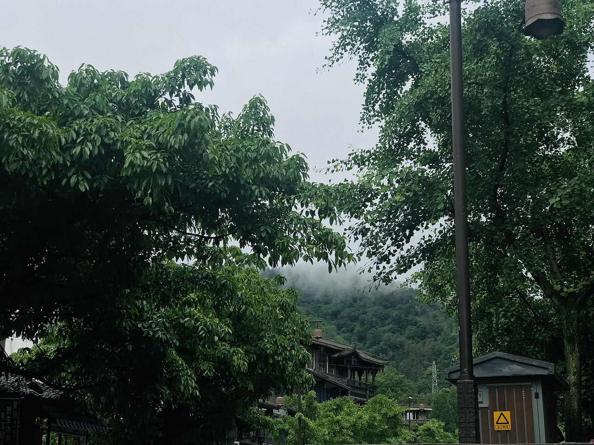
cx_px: 297
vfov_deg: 25.7
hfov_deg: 33.8
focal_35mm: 57
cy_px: 222
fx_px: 978
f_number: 2.8
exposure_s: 1/445
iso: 20
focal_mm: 6.6
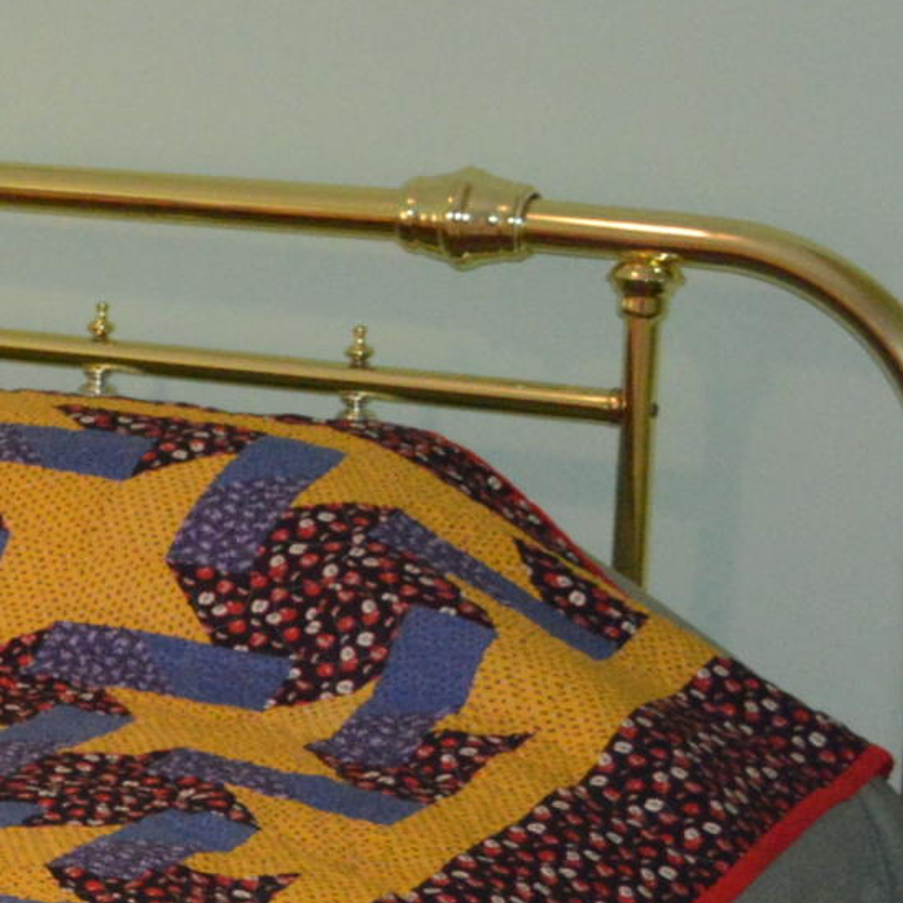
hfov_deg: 9.8
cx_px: -1375
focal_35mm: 153
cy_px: 289
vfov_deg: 11.4
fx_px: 4516
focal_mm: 22
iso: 1600
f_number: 3.8
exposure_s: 1/60
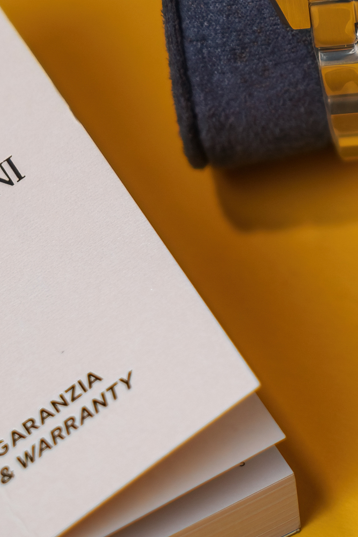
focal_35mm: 259
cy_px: -93
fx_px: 3864
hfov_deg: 5.3
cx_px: 341
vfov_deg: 7.9
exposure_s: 1/60
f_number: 4
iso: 160
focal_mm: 70
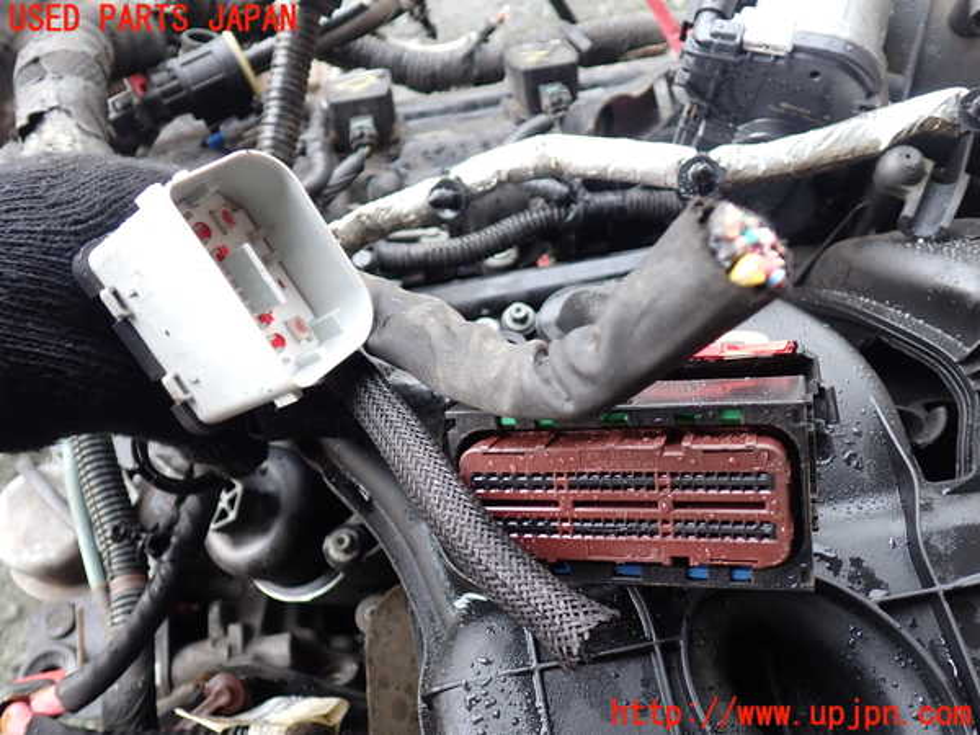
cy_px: 368
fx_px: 849
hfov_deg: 60.0
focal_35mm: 30
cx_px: 490
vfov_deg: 46.8
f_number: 2.3
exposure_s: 1/50
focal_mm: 5.4
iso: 200
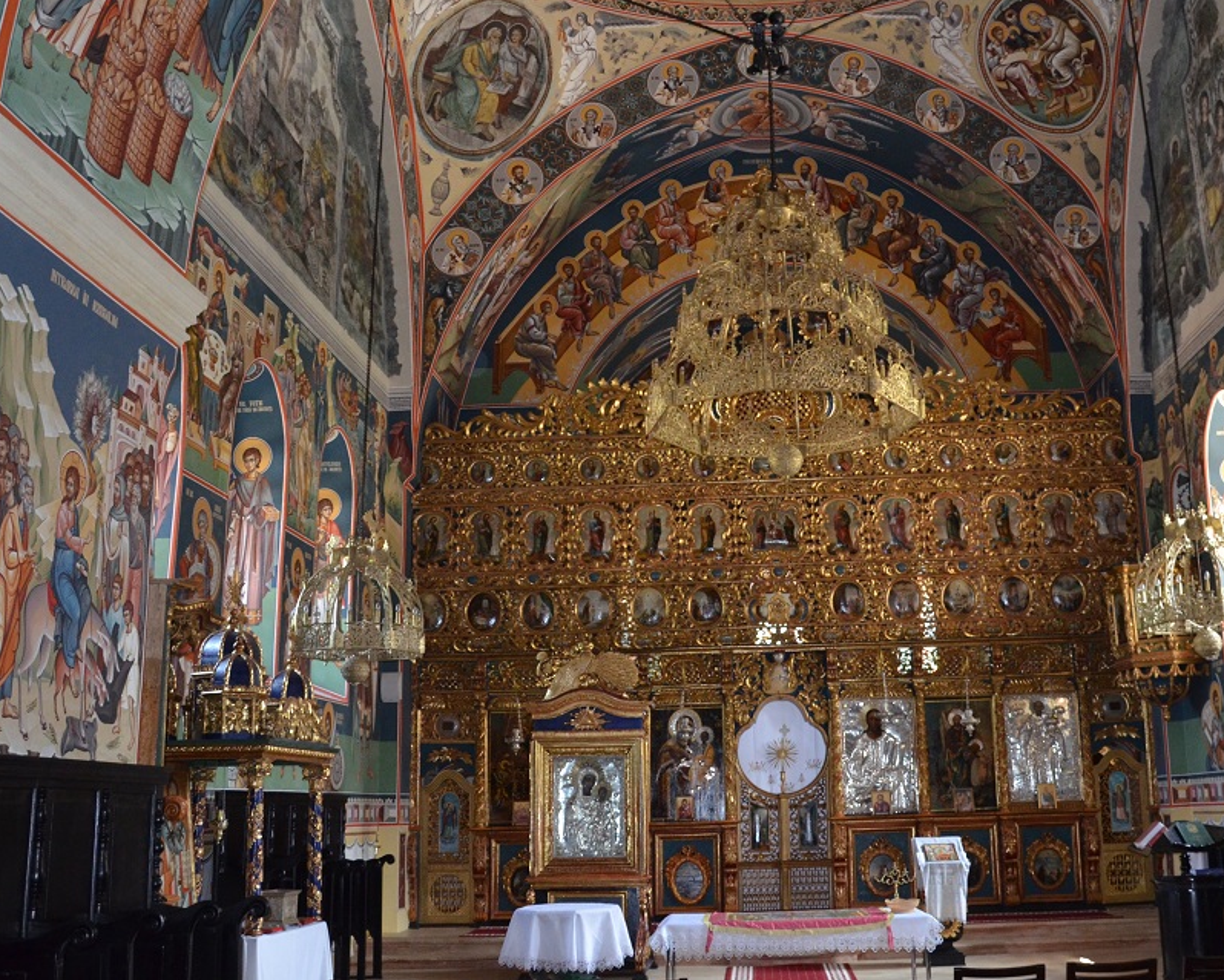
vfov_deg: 39.0
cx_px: 716
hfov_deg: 47.7
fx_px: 1377
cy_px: 386
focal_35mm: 38
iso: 1400
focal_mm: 18
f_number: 3.5
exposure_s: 1/60
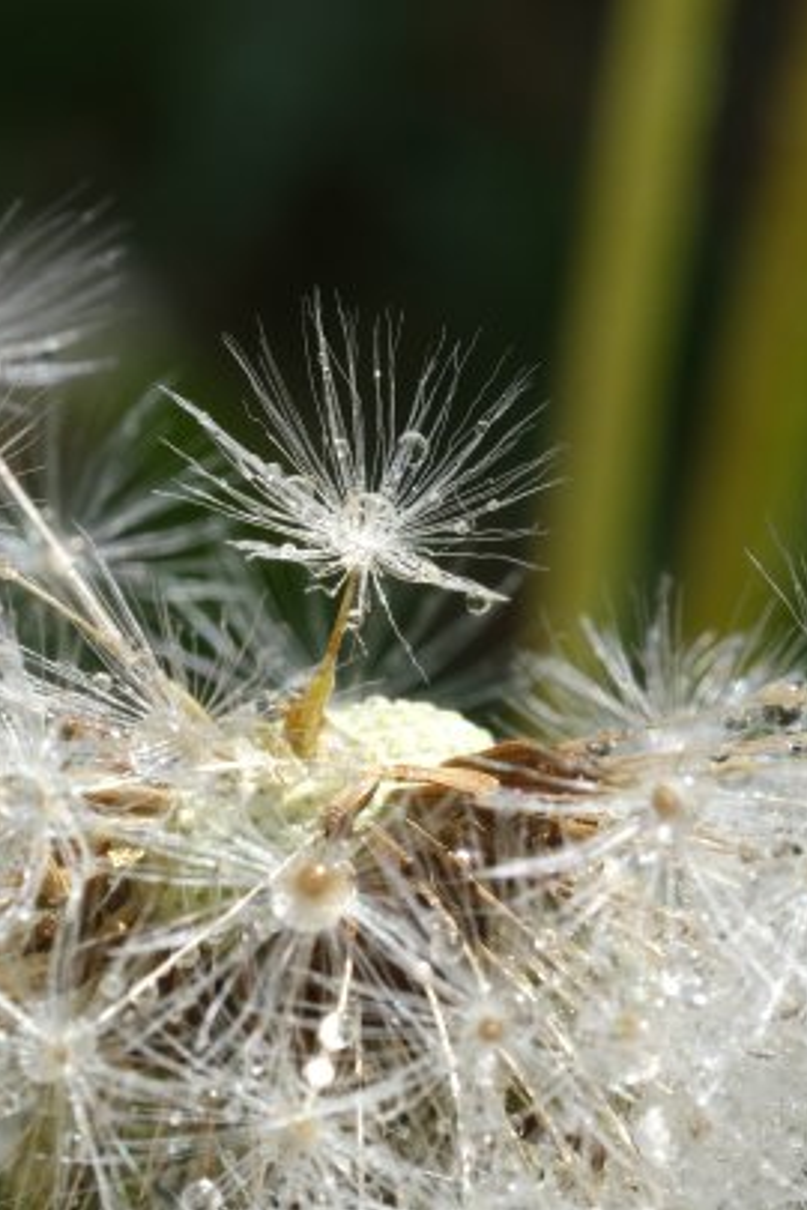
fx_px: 4573
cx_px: 78
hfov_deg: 10.0
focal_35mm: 136
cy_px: 606
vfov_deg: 15.1
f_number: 14
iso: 400
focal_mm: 60
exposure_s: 1/90
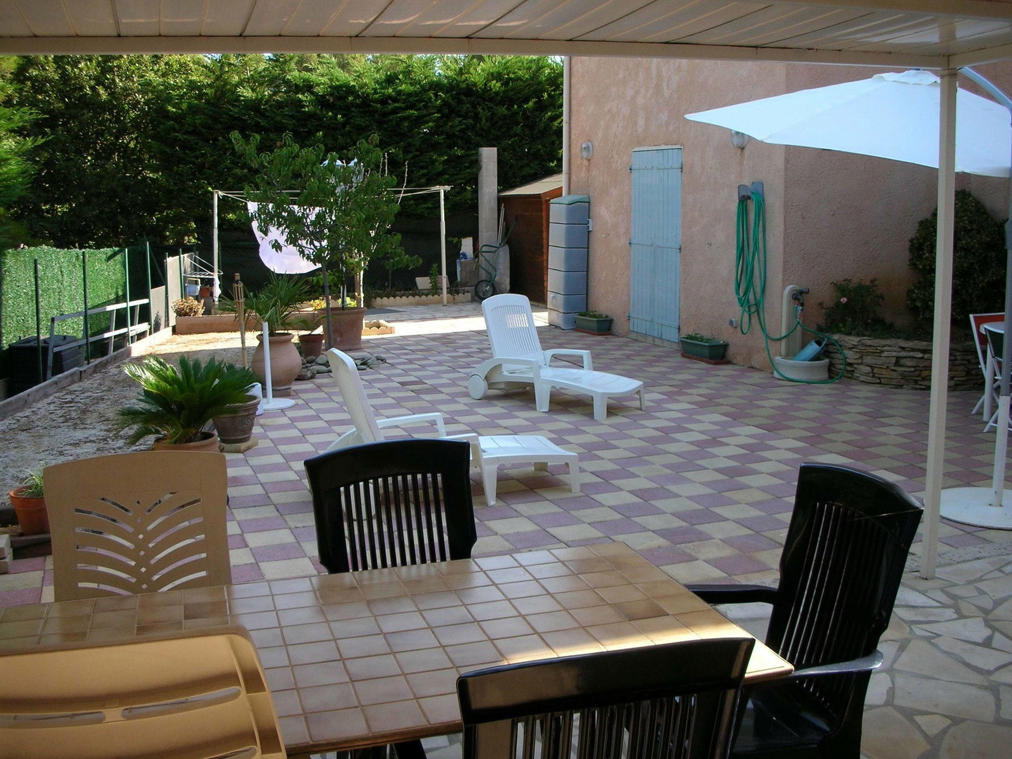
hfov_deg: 52.6
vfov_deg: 40.7
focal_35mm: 35
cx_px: 506
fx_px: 1023
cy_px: 380
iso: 50
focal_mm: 5.8
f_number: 3
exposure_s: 1/159
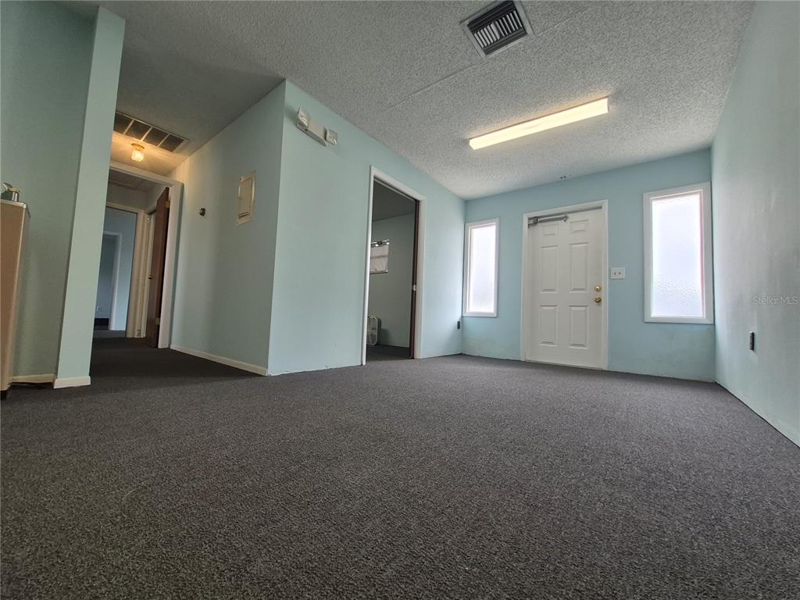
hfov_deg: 106.2
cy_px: 300
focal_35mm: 13
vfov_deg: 89.9
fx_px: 300
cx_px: 400
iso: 80
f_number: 2.2
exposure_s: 1/120
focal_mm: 1.74
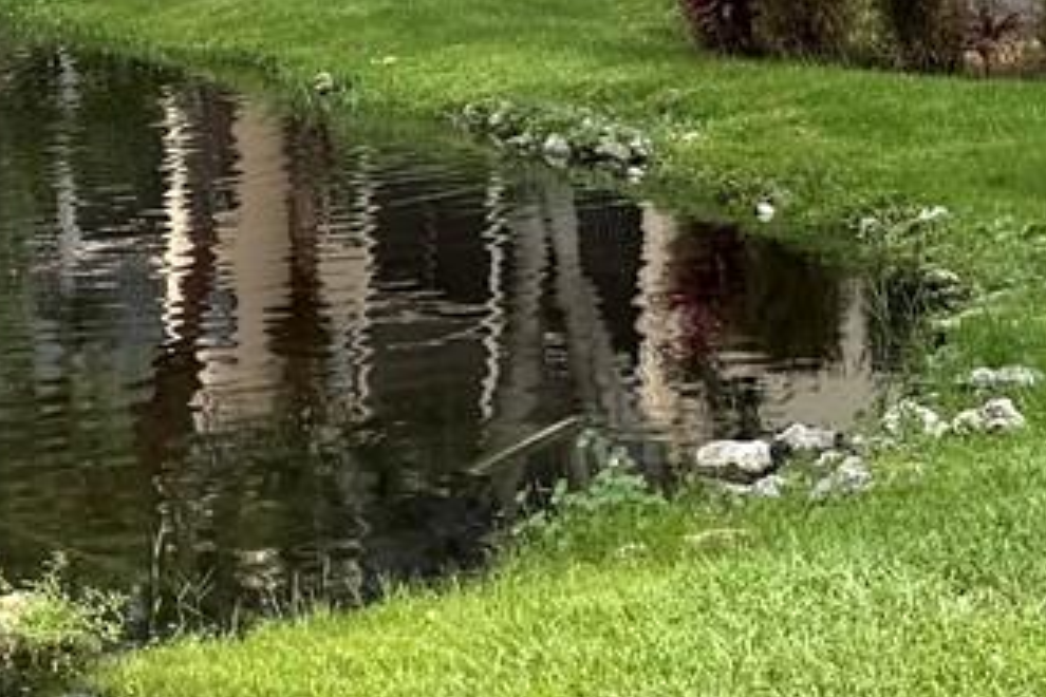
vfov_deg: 11.1
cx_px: -701
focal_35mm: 121
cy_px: -136
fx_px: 3515
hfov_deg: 15.1
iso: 80
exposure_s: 1/3425
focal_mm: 6.76
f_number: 1.78
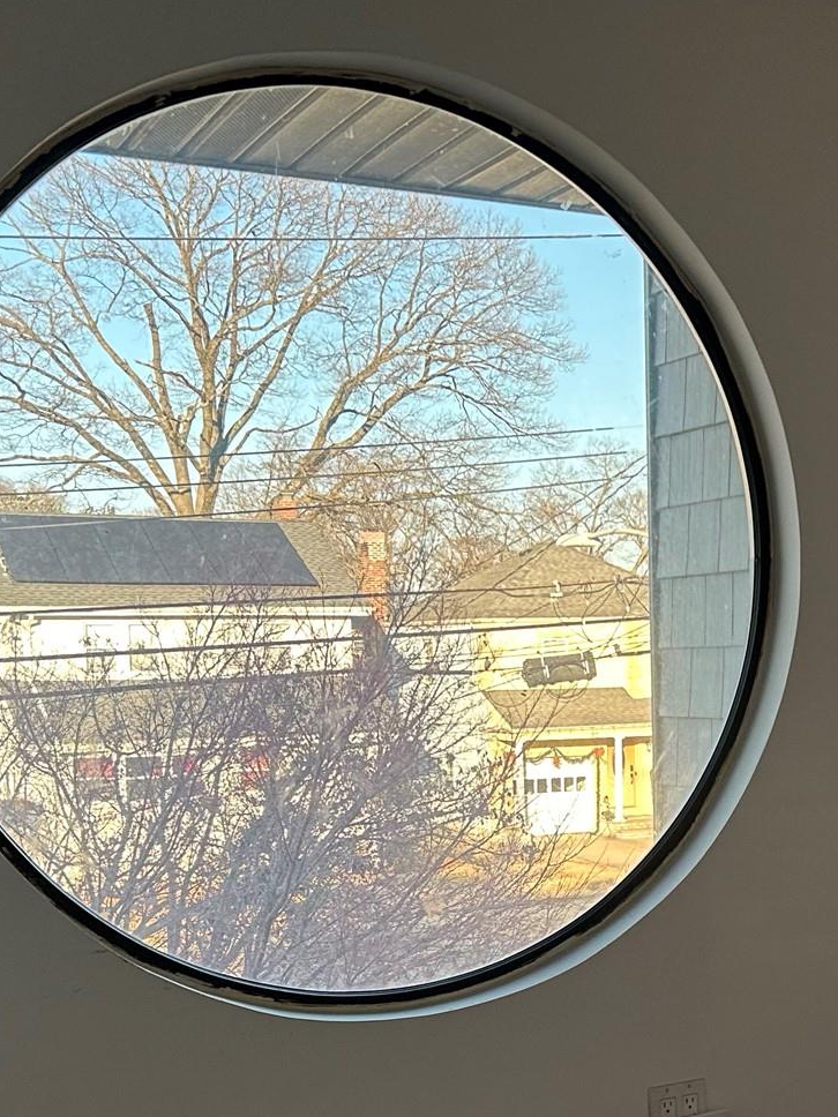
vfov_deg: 34.5
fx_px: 1775
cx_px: 697
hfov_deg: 26.0
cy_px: 782
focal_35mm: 55
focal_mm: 5.7
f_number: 1.5
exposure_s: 1/121
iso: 125
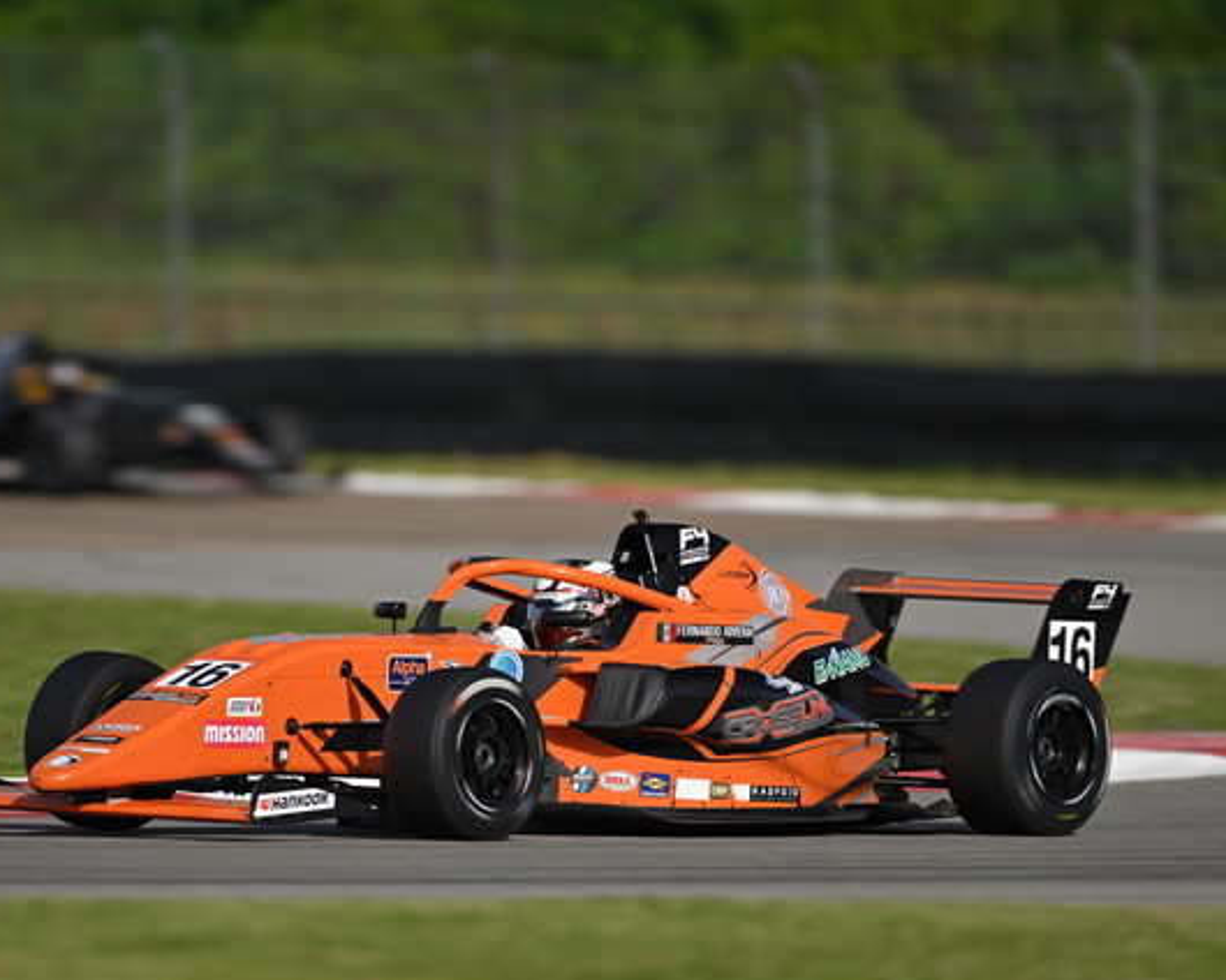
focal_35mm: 680
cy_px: 490
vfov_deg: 2.3
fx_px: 24674
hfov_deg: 2.8
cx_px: 490
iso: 32
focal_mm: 400
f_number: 2.8
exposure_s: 1/320
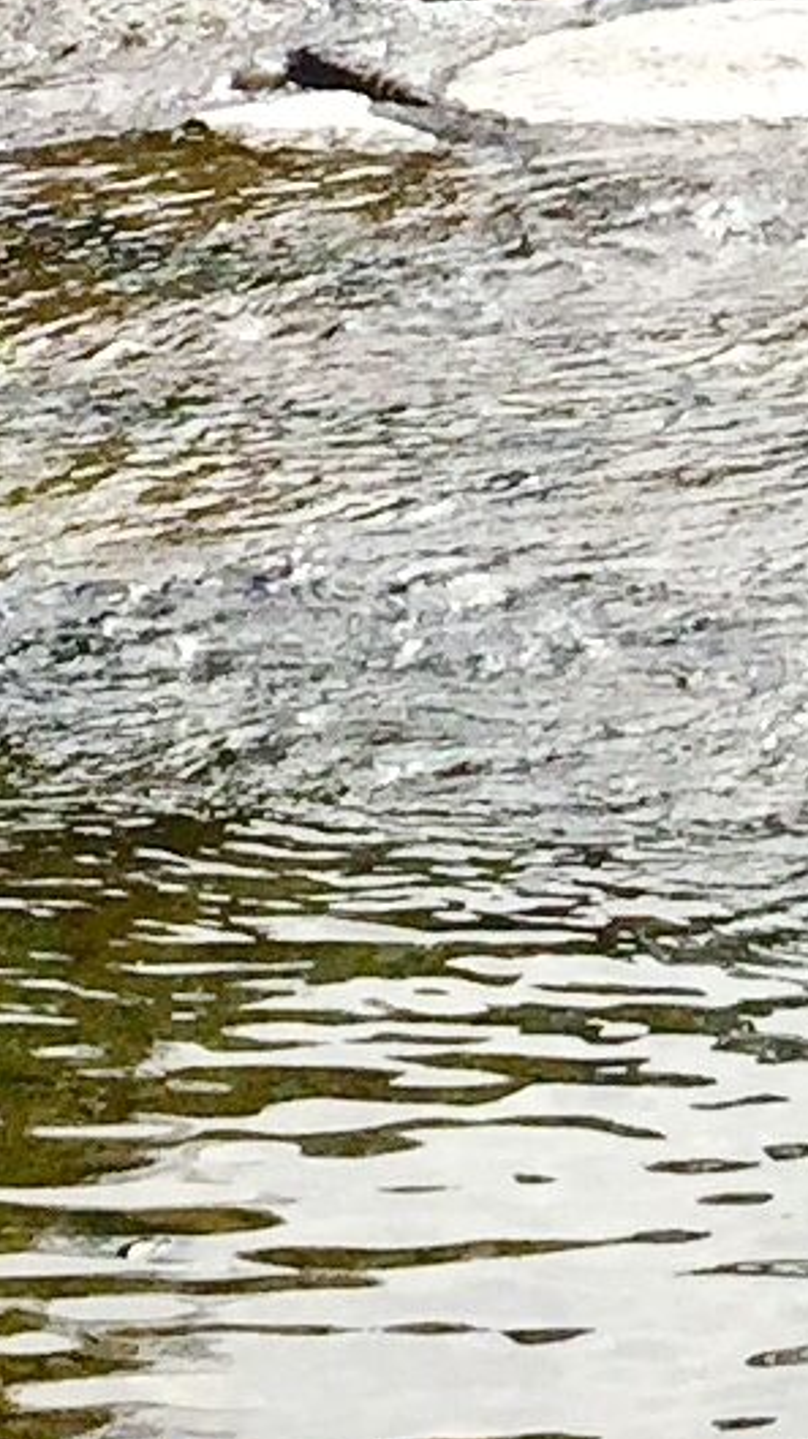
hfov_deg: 5.9
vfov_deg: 10.2
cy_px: -1415
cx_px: 2043
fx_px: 7438
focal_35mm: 195
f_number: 2.2
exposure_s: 1/1980
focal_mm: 4.15
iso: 32
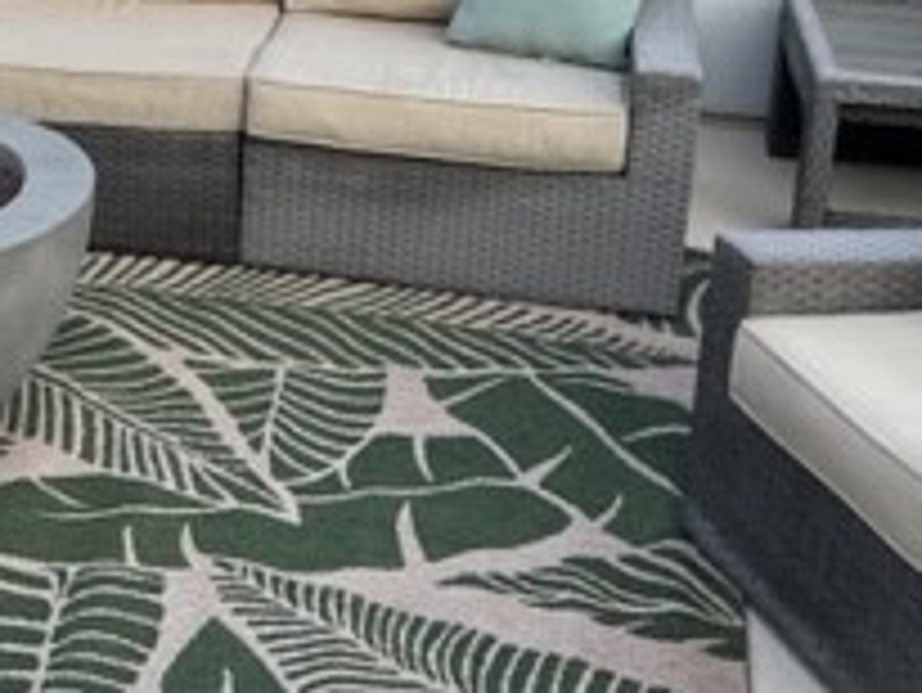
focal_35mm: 81
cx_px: 45
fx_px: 2159
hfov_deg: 23.3
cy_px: 63
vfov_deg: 17.9
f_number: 1.5
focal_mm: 5.7
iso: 50
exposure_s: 1/1901
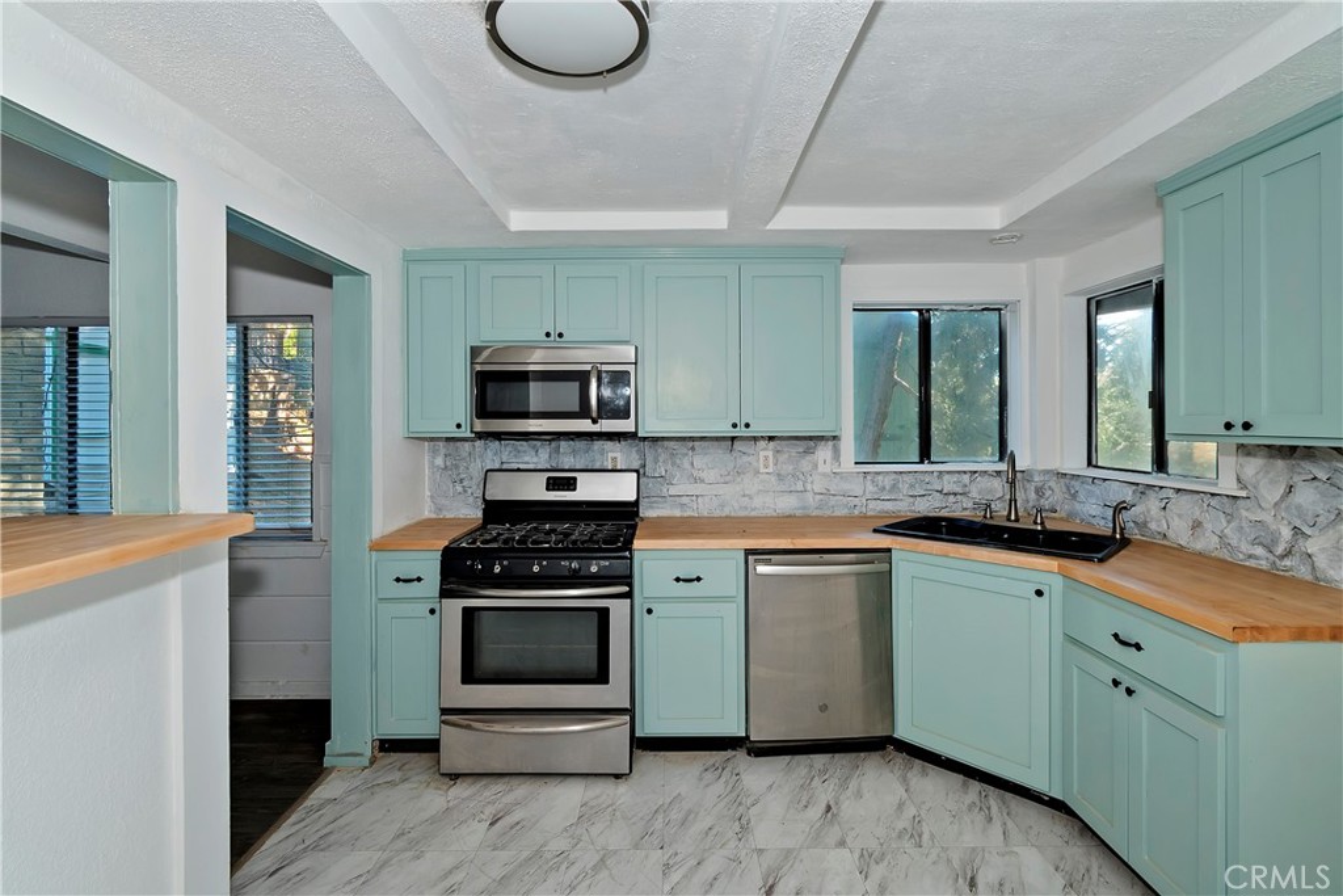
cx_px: 672
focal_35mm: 15
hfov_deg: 100.4
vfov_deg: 77.3
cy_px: 448
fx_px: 560
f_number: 8
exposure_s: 1/30
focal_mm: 10
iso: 400
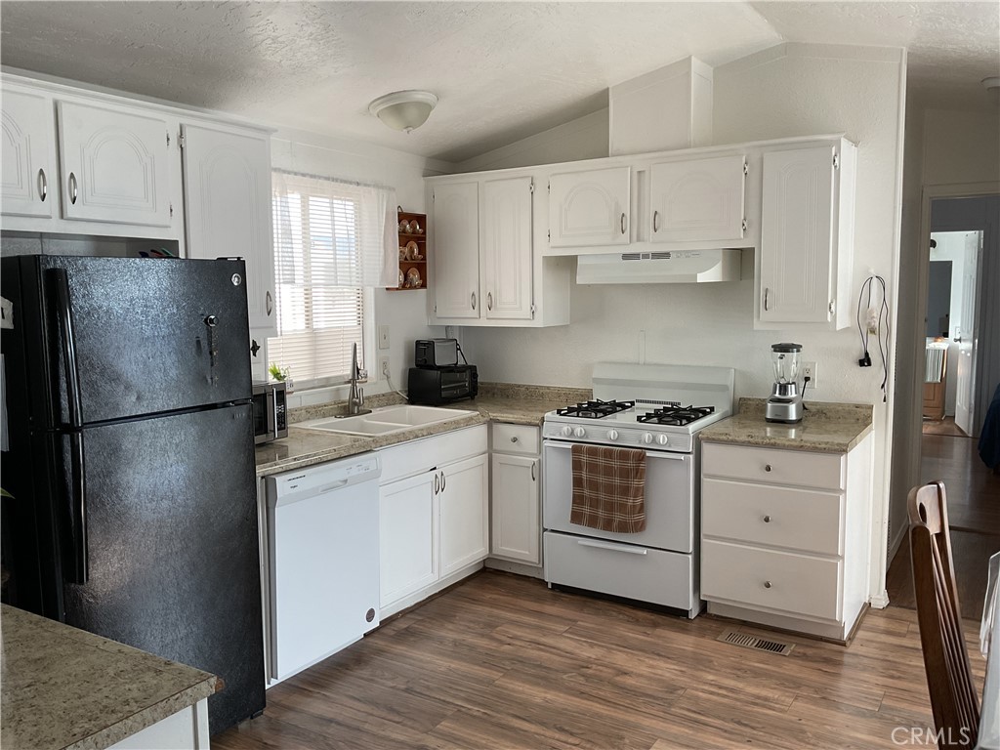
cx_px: 500
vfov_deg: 48.2
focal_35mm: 29
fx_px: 838
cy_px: 375
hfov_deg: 61.7
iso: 64
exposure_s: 1/120
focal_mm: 3
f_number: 1.8
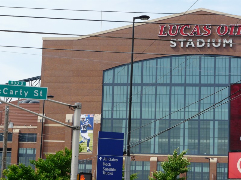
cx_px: 120
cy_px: 90
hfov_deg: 17.6
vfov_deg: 13.2
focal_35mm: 112
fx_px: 780
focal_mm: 18.3
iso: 100
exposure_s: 1/320
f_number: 5.6
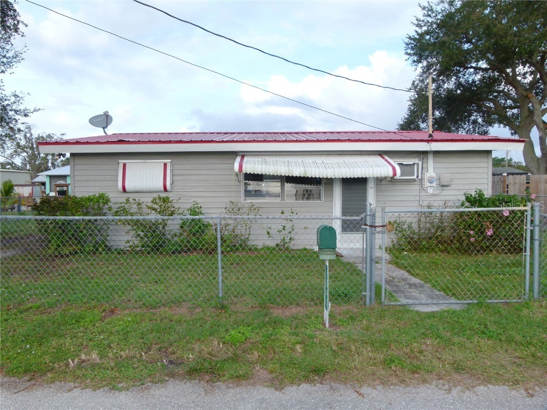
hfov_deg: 69.4
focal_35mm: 25
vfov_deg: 54.9
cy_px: 205
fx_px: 395
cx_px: 274
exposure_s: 1/250
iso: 100
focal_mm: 4.5
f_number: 4
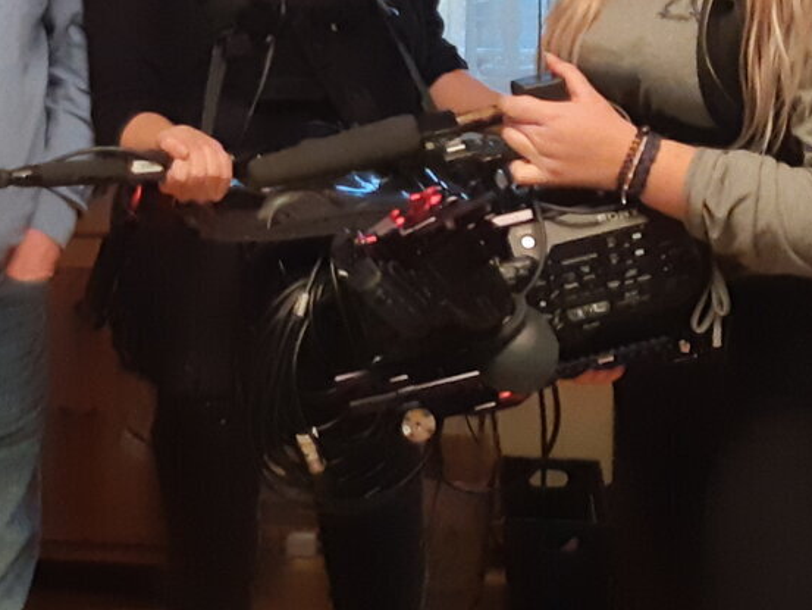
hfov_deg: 20.4
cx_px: 78
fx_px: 2205
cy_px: 19
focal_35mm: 94
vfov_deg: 15.5
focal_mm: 3.93
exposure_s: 1/25
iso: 320
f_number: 1.7
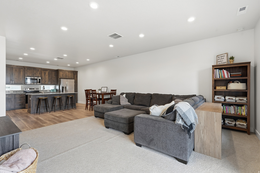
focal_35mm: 16
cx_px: 130
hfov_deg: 96.7
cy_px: 86
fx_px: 116
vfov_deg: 73.8
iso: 250
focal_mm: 16
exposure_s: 1/160
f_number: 9
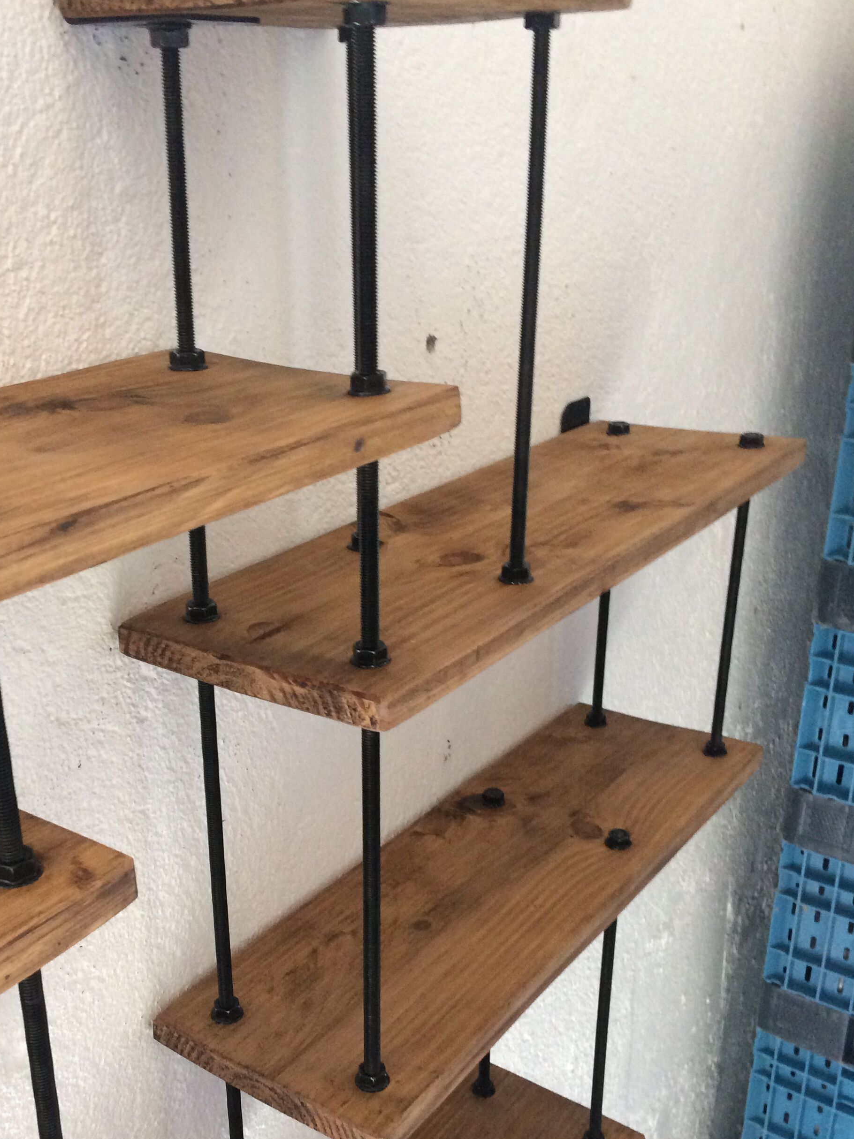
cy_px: 710
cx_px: 315
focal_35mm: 39
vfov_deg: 47.4
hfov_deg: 36.6
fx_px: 1283
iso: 250
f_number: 2.2
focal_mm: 4.15
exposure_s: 1/33
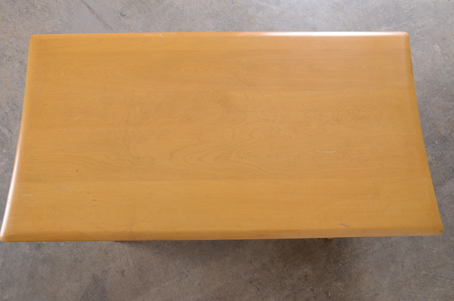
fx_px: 415
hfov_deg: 57.3
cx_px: 227
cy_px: 150
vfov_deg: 39.8
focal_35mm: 33
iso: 100
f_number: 9
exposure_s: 1/100
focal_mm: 22
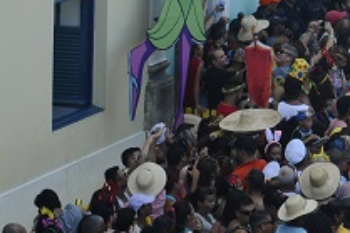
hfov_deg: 8.1
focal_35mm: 251
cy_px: -57
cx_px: 440
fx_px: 2438
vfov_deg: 5.4
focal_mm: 50
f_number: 4
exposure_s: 1/500
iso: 100
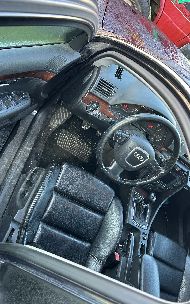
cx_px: 93
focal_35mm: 30
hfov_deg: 41.8
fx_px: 249
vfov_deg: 62.9
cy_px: 155
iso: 125
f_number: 1.5
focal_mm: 5.7
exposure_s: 1/118
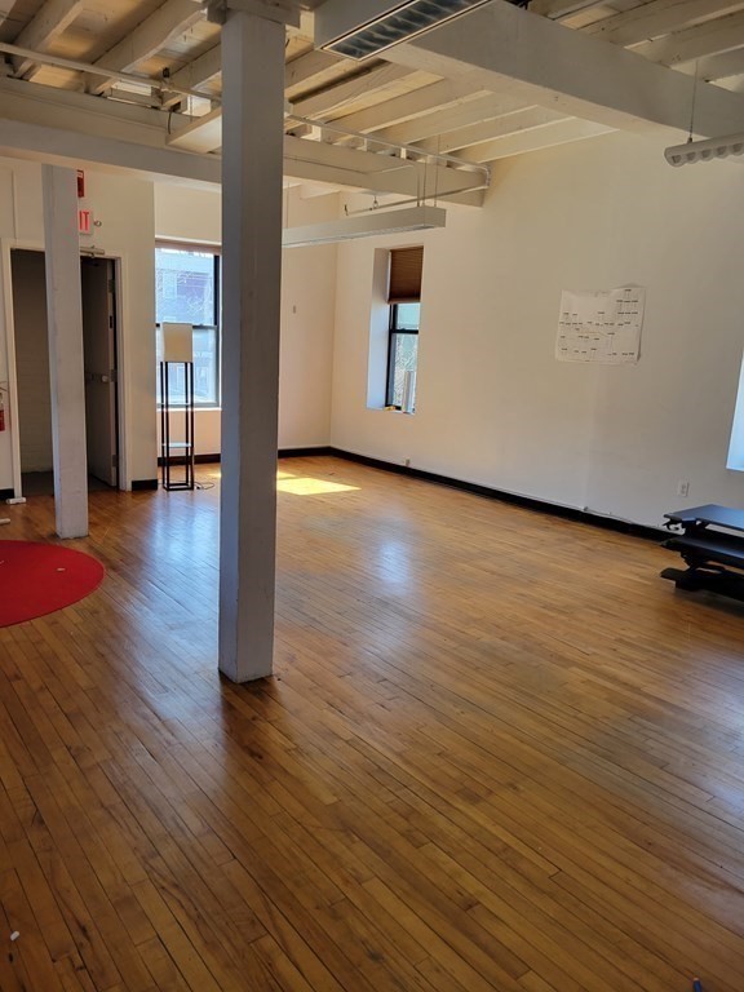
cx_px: 372
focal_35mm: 26
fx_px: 745
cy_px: 496
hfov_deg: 53.1
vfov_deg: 67.3
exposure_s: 1/120
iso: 50
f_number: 1.8
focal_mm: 5.4
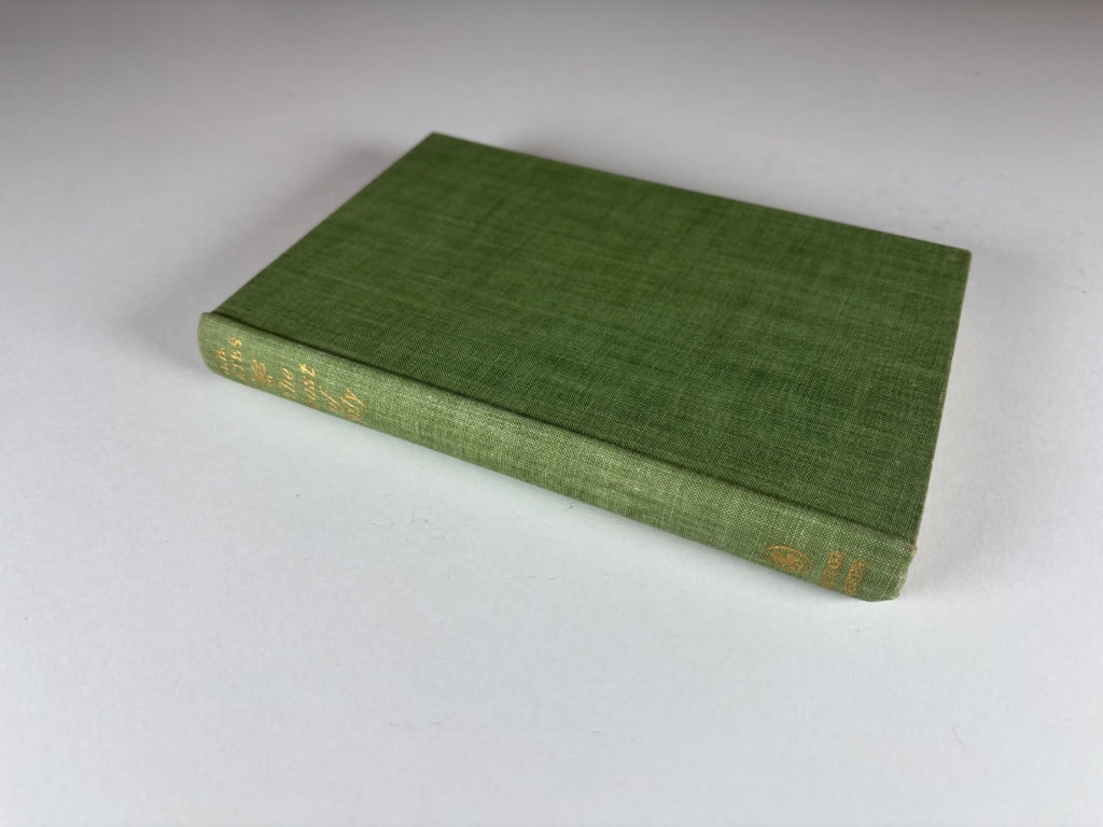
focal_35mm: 26
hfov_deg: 67.3
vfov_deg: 53.1
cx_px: 552
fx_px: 828
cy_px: 414
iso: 40
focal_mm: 6
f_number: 1.6
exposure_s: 1/100
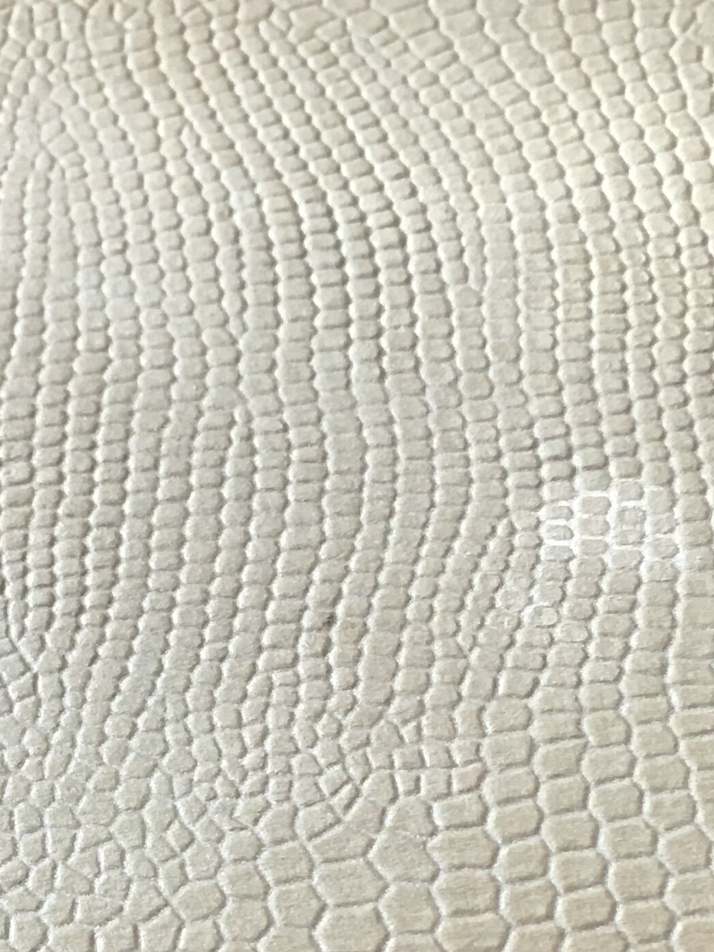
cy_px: 836
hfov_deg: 17.5
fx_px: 2310
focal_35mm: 84
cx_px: 180
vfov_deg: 22.8
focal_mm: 4.15
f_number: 2.2
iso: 40
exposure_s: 1/17
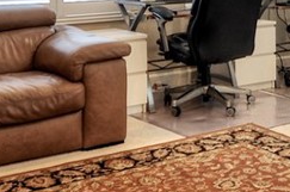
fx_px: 611
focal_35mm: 76
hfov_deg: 25.2
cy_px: -63
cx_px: 298
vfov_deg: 16.8
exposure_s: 1/5
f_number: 7.1
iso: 125
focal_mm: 12
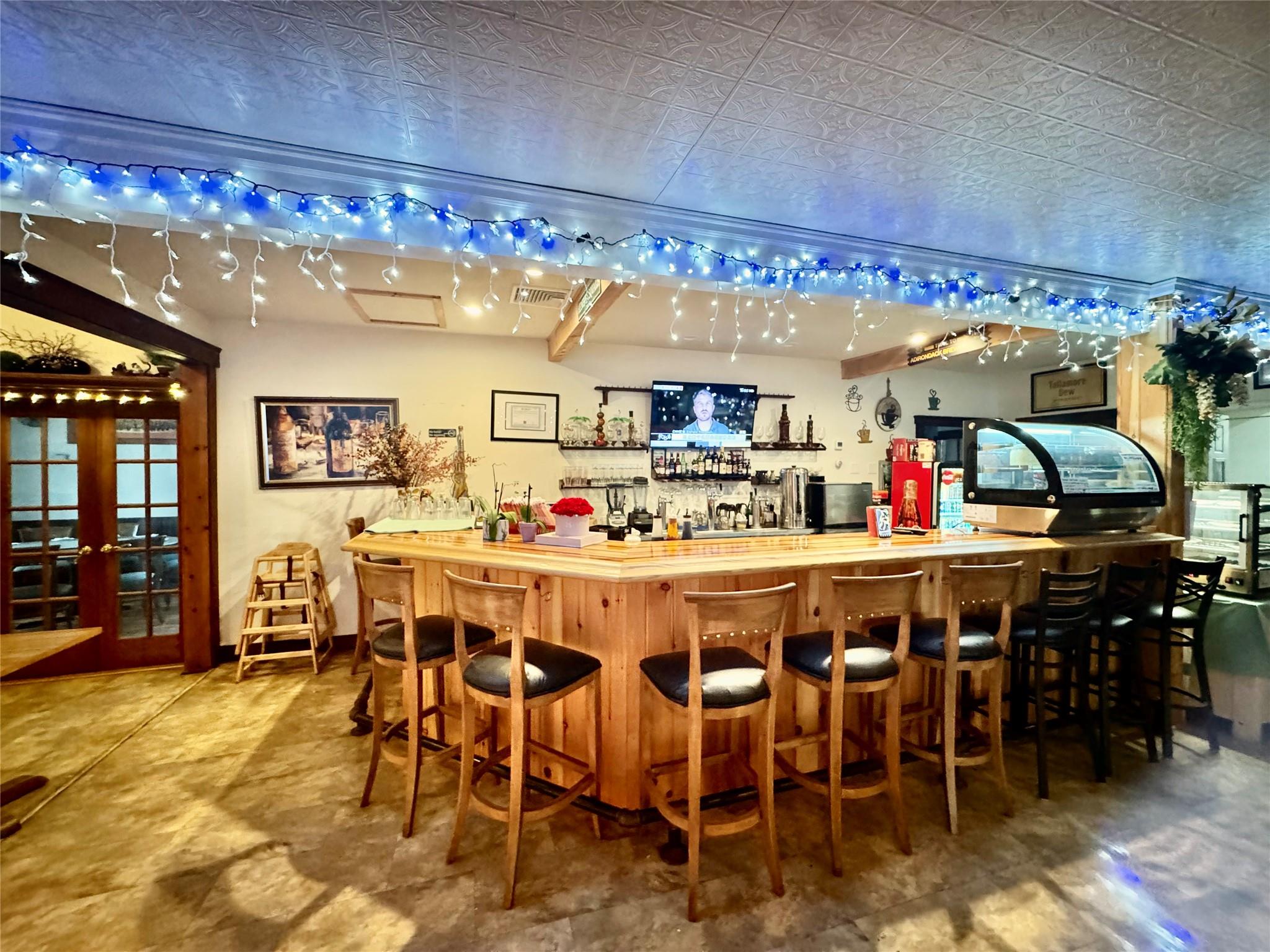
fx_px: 514
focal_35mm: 14
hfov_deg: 102.1
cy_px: 476
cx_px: 635
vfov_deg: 85.7
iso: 1000
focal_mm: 2.22
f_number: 2.2
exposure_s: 1/40
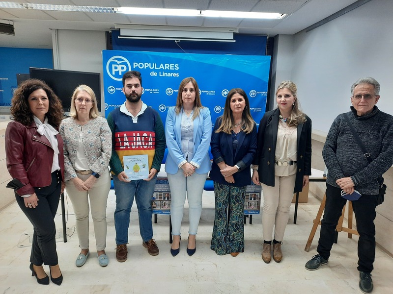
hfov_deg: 69.4
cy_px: 147
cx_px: 196
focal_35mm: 25
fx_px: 284
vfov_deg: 54.9
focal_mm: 4.6
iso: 320
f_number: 2
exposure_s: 1/50
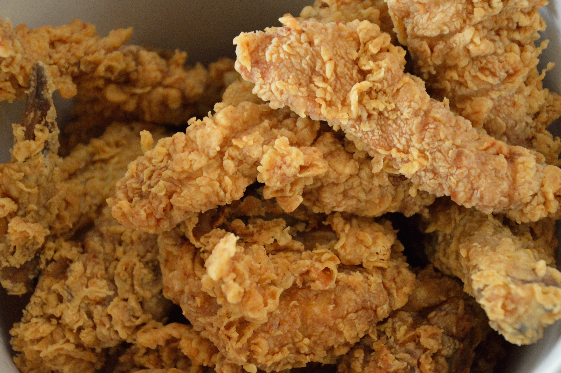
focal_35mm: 99
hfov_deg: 20.6
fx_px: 1541
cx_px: 280
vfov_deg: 13.8
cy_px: 186
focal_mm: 66
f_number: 5.3
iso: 3200
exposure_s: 1/60
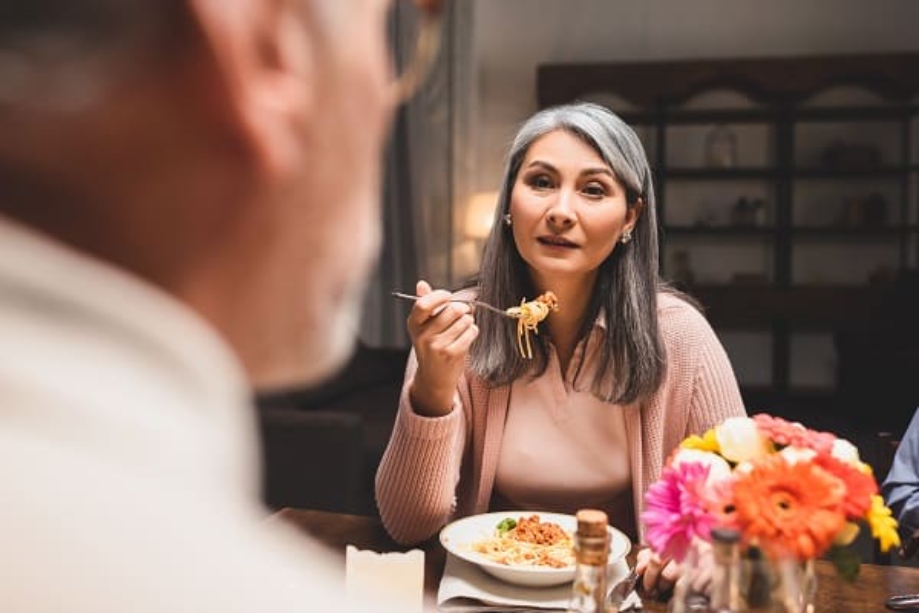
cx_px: 460
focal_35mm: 35
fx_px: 893
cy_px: 306
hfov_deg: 54.4
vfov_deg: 37.9
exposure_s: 1/200
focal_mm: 35
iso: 100
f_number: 2.8
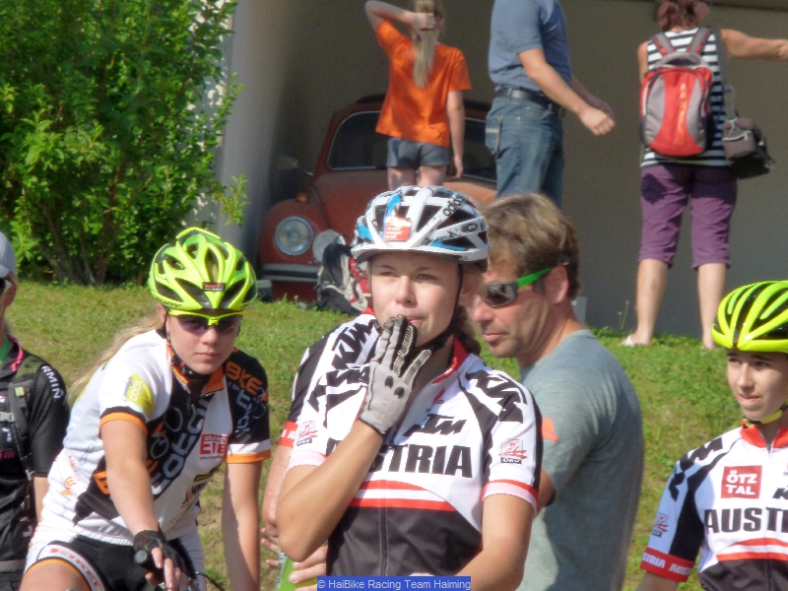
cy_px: 296
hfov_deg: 6.1
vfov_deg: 4.6
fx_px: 7398
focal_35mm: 325
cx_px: 394
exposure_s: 1/250
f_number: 5.9
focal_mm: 45
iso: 160
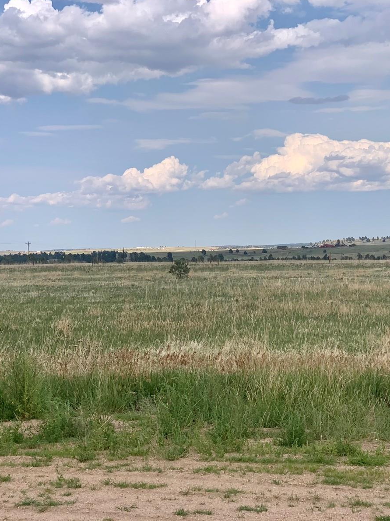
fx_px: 1052
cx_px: 207
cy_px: 261
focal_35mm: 70
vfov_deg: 27.8
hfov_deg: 21.0
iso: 16
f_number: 2.4
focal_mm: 6
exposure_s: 1/1546
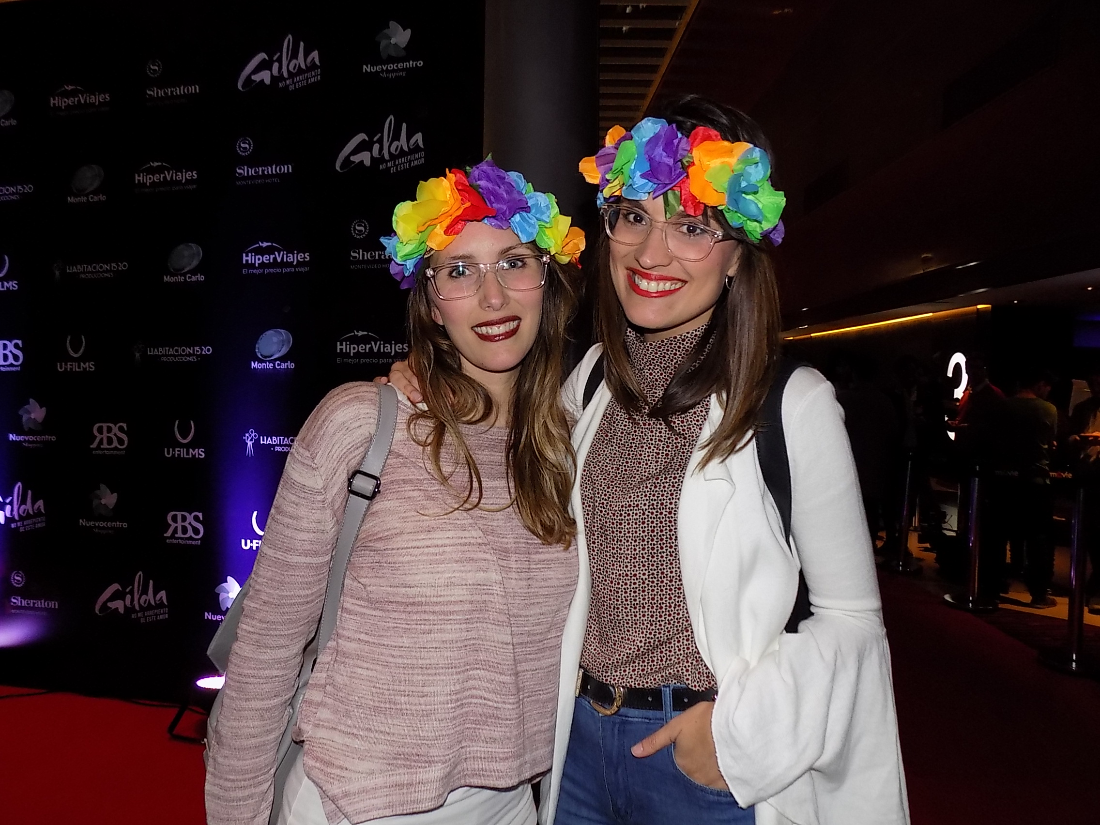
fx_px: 763
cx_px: 550
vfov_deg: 56.8
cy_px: 412
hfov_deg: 71.6
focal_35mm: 24
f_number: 3.1
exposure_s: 1/30
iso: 200
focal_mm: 4.3
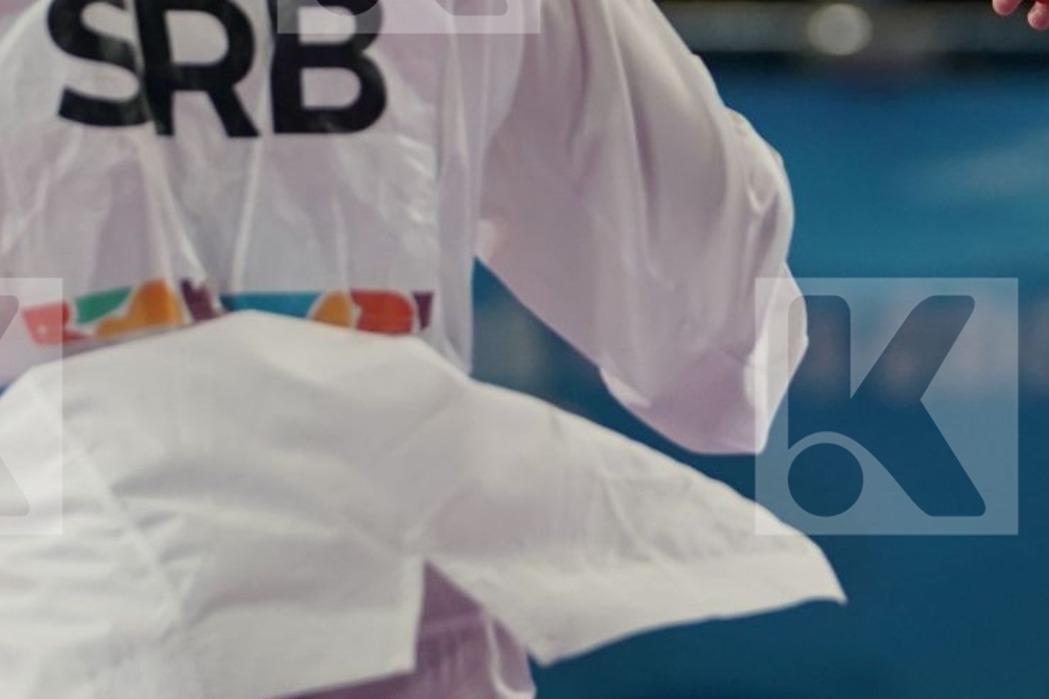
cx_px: 887
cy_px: -94
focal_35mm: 588
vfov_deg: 2.3
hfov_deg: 3.5
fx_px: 17132
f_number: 2.8
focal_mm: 162
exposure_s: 1/1000
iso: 1000
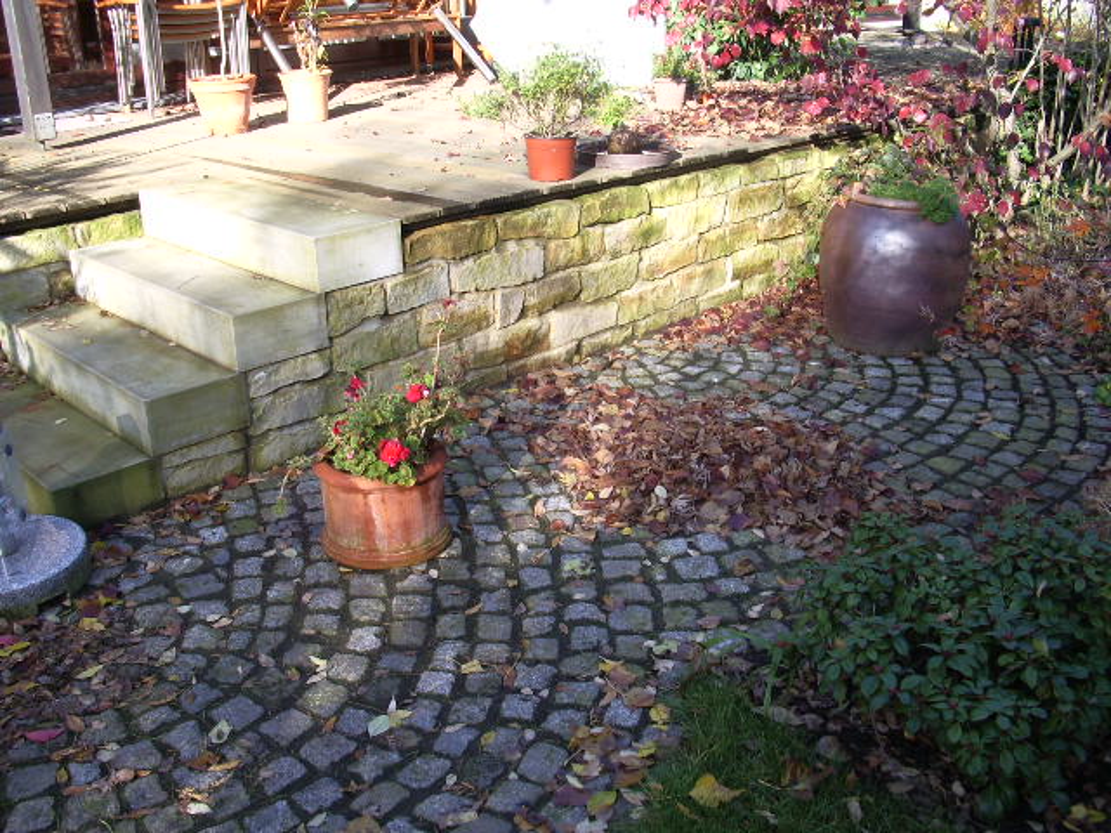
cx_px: 556
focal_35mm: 35
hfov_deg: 52.6
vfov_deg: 40.7
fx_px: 1123
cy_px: 416
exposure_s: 1/80
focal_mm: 5.8
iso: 50
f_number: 4.3
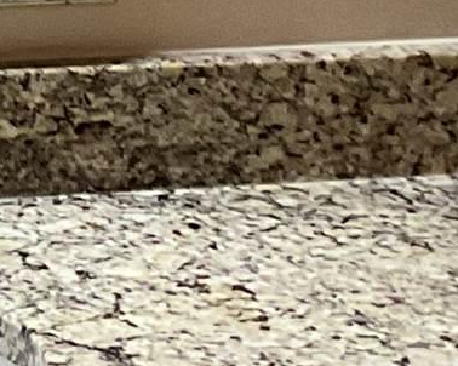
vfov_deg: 6.5
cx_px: -468
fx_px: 3116
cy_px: -351
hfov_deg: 8.0
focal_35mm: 230
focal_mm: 3
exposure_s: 1/60
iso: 125
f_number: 1.8
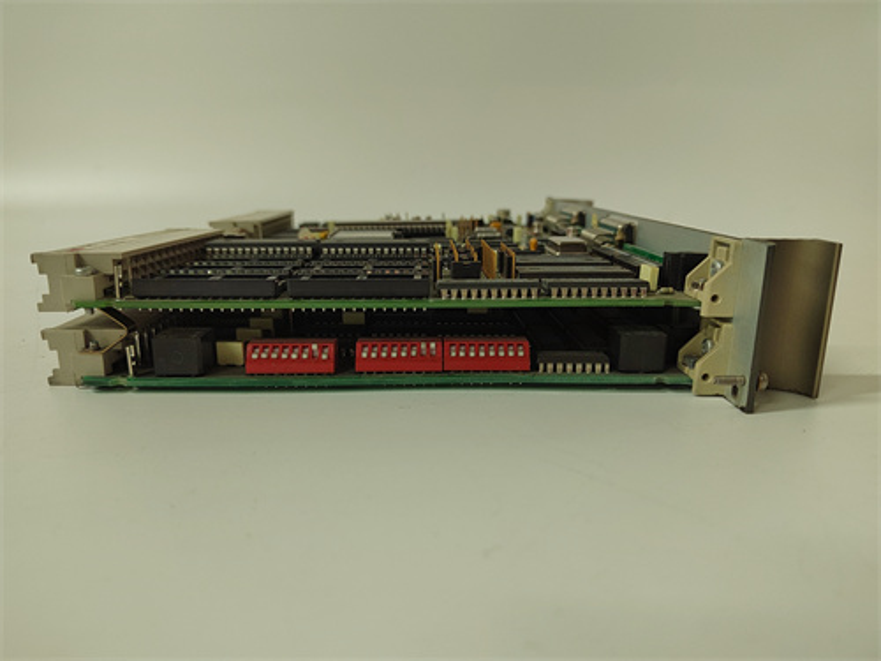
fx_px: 585
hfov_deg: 73.9
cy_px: 330
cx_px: 440
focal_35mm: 23
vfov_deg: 58.9
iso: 1669
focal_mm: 5.52
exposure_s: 1/100
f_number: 1.9
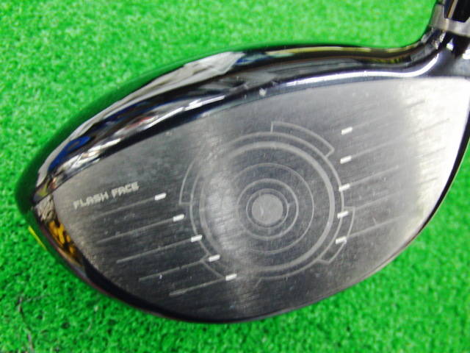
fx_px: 502
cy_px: 176
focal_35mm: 37
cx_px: 235
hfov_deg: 50.1
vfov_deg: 38.7
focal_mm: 6.42
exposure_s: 1/13
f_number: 3.6
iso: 400
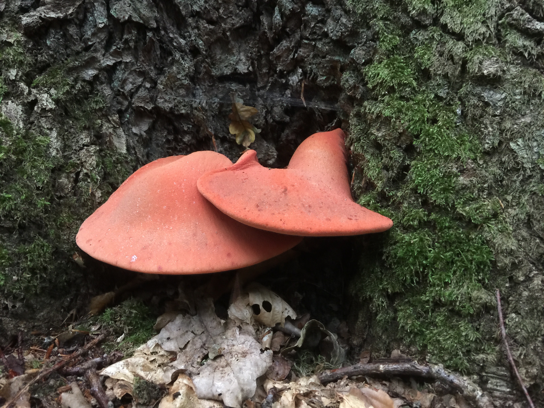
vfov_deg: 48.2
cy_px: 204
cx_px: 272
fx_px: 456
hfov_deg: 61.7
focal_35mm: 29
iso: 64
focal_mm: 4.15
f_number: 2.2
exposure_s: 1/4
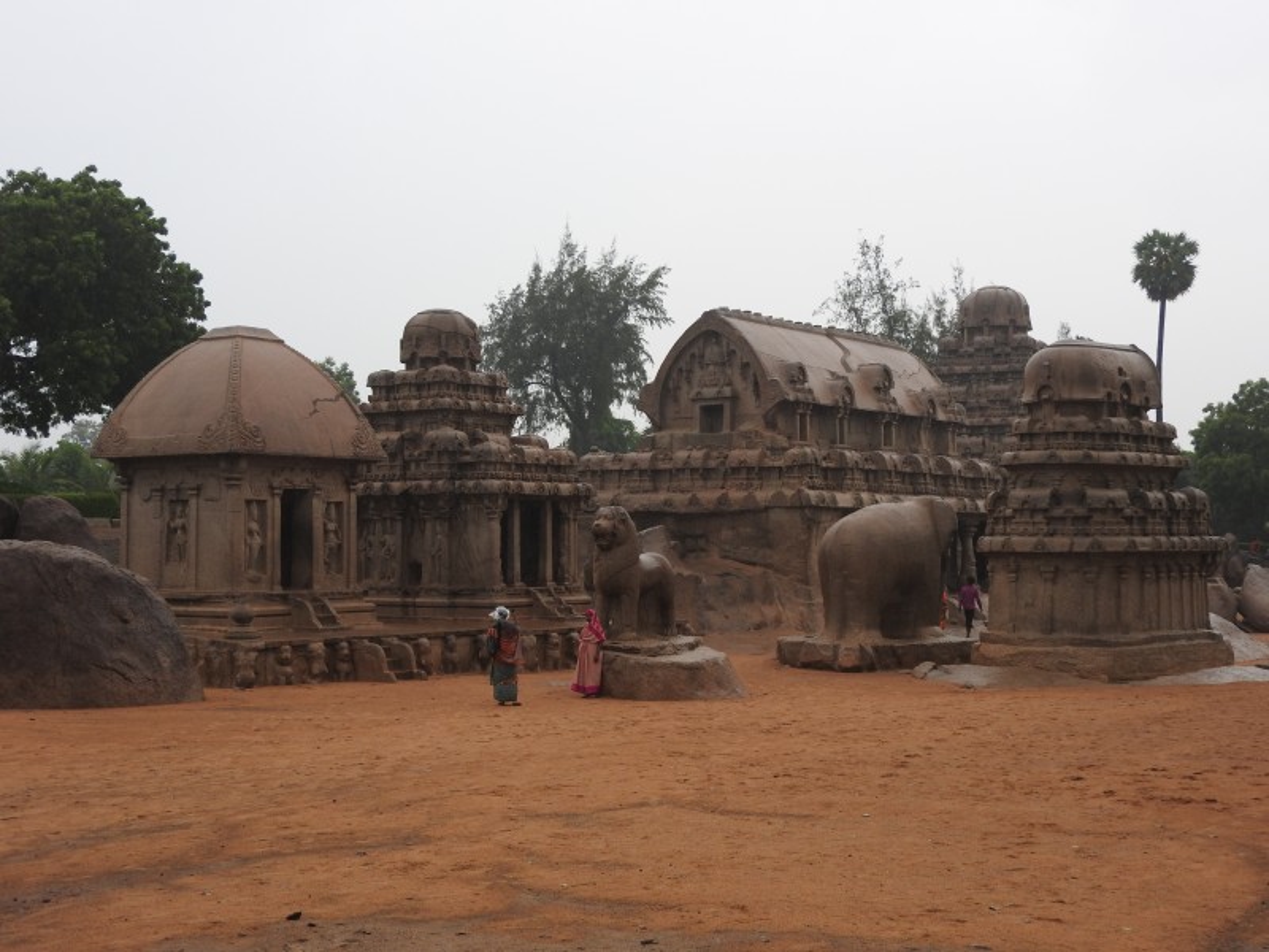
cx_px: 634
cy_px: 476
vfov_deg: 29.1
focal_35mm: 50
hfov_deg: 38.2
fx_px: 1833
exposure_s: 1/200
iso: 100
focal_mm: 9
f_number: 4
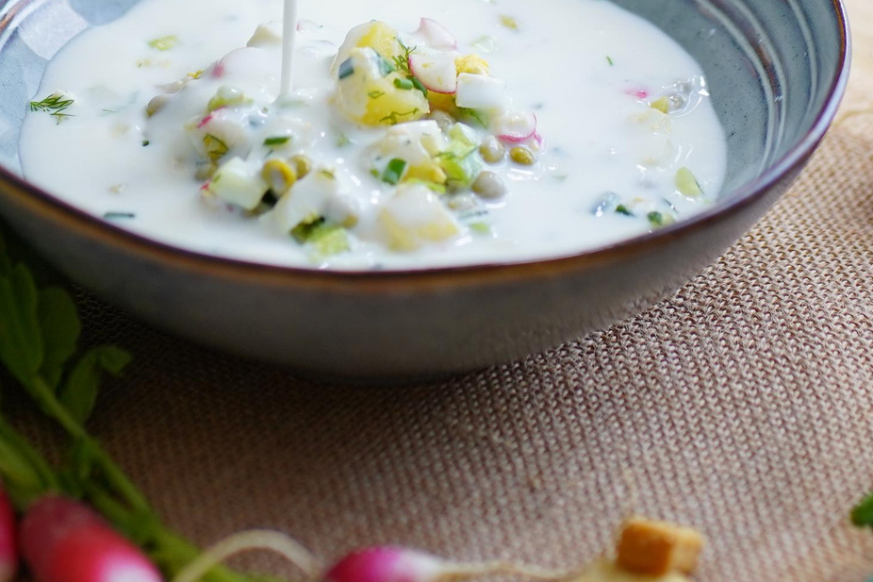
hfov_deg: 8.8
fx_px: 5697
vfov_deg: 5.8
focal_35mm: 235
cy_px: -77
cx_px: 268
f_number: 2.5
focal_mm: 85
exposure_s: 1/1250
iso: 400
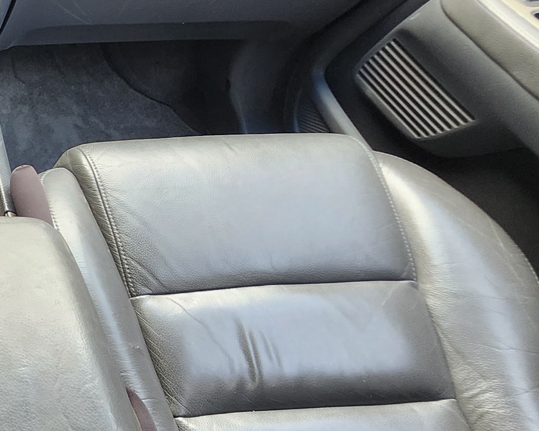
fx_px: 638
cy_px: 195
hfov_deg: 34.6
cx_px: -136
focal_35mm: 40
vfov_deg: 37.3
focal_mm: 1.74
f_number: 2.2
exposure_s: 1/60
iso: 125
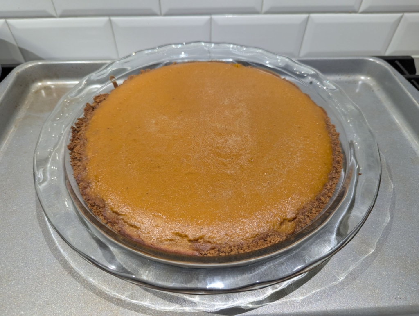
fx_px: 291
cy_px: 158
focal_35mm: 24
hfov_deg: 71.5
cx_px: 210
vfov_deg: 56.9
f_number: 1.85
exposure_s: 1/47.3
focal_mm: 6.81
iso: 185
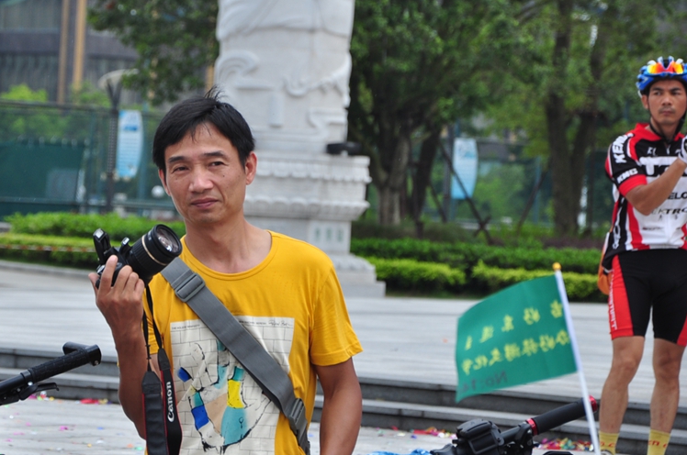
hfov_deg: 12.2
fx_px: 3211
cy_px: 234
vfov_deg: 8.1
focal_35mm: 169
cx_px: 339
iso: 200
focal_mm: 105
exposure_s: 1/500
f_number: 6.3
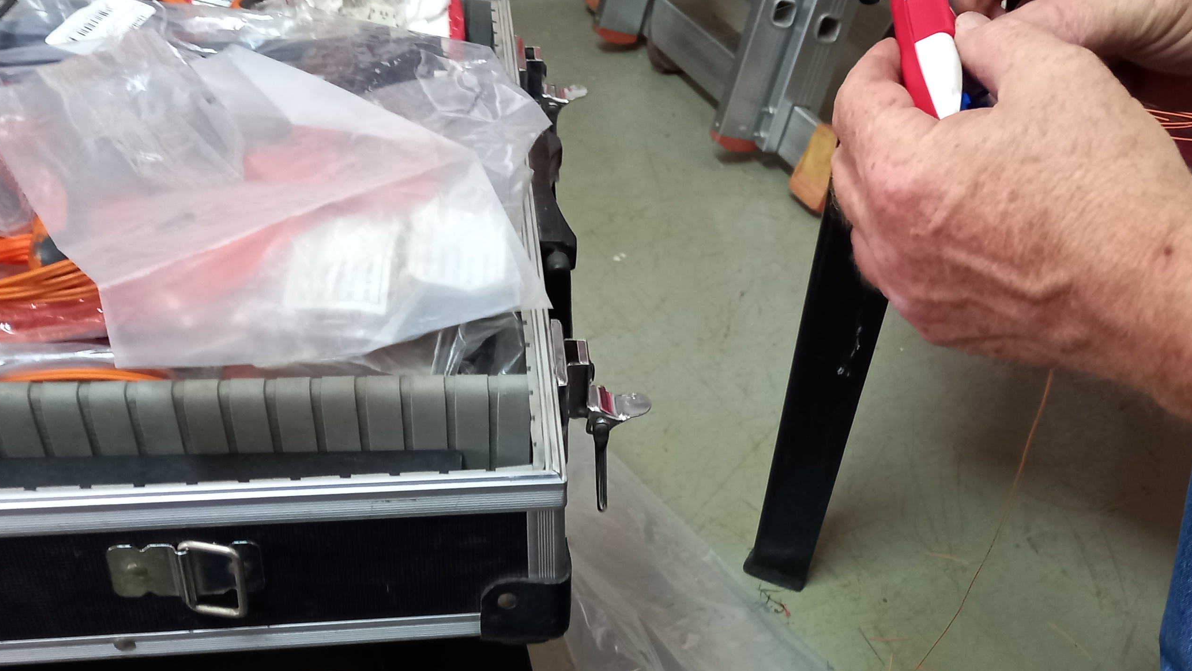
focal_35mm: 43
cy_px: 494
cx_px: 769
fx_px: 1359
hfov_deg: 46.8
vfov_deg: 27.4
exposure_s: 1/25
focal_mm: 4.6
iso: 250
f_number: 2
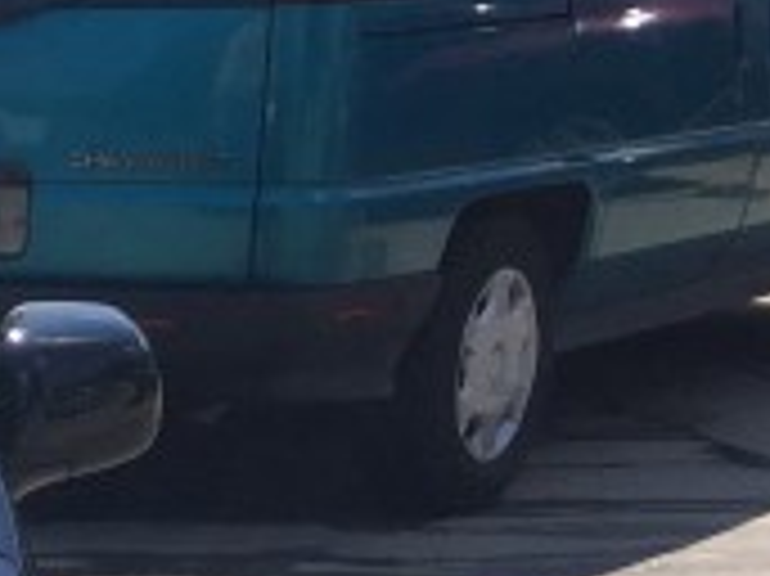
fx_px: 3868
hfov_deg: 9.6
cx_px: -1306
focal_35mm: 174
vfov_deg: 8.3
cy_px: 855
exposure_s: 1/1647
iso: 32
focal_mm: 4.15
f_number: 2.2
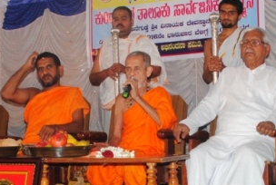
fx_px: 607
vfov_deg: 17.3
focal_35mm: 79
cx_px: 128
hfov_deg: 25.6
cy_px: 129
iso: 400
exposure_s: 1/80
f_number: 6.3
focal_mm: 20
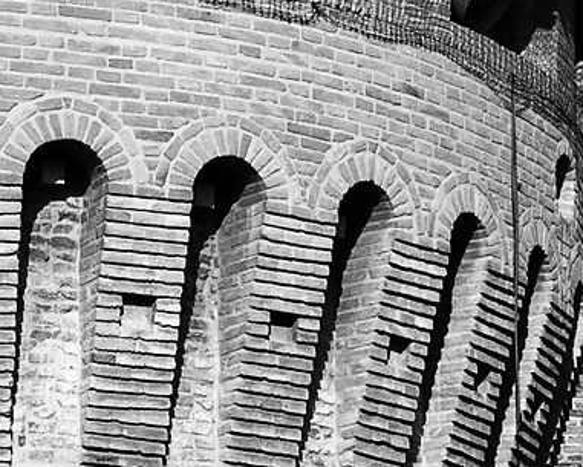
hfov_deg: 6.2
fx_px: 5349
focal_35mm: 310
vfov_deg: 5.0
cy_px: 400
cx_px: 88
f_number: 14
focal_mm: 35
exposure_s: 1/320
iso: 250
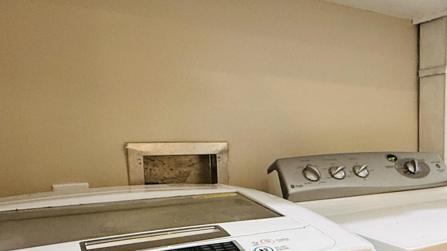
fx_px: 427
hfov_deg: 51.2
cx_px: 368
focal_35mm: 36
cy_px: 191
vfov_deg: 32.2
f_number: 2.2
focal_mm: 2.22
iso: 400
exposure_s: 1/60
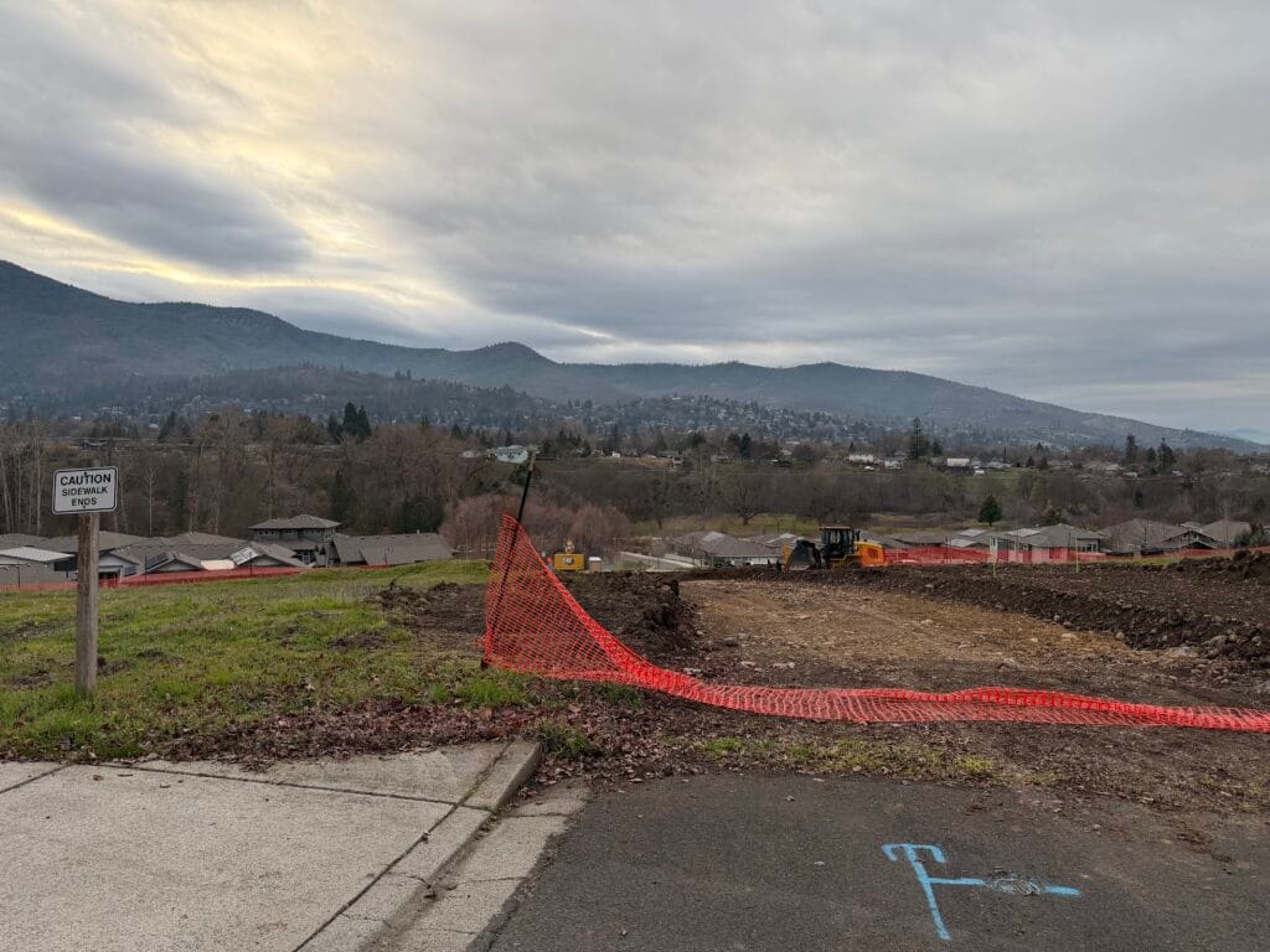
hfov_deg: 71.6
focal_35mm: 24
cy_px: 476
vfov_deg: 56.8
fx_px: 881
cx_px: 635
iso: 100
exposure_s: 1/1361
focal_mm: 6.76
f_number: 1.78
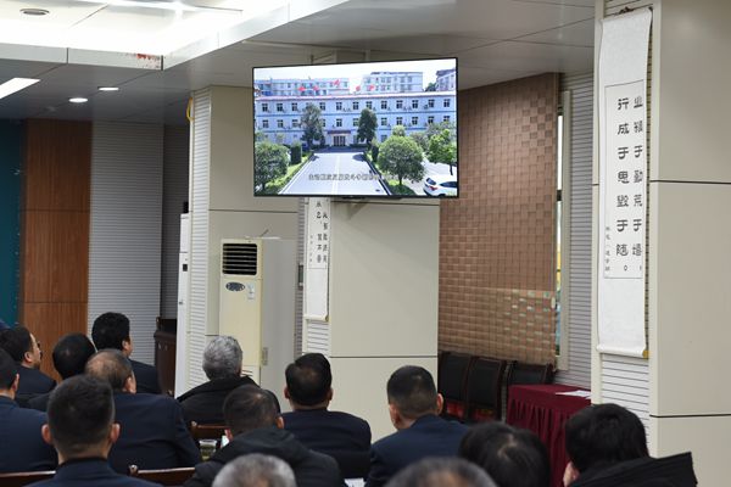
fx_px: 1117
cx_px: 366
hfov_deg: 36.2
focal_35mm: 55
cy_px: 244
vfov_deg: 24.6
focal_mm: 55
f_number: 4.5
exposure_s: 1/80
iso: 1000
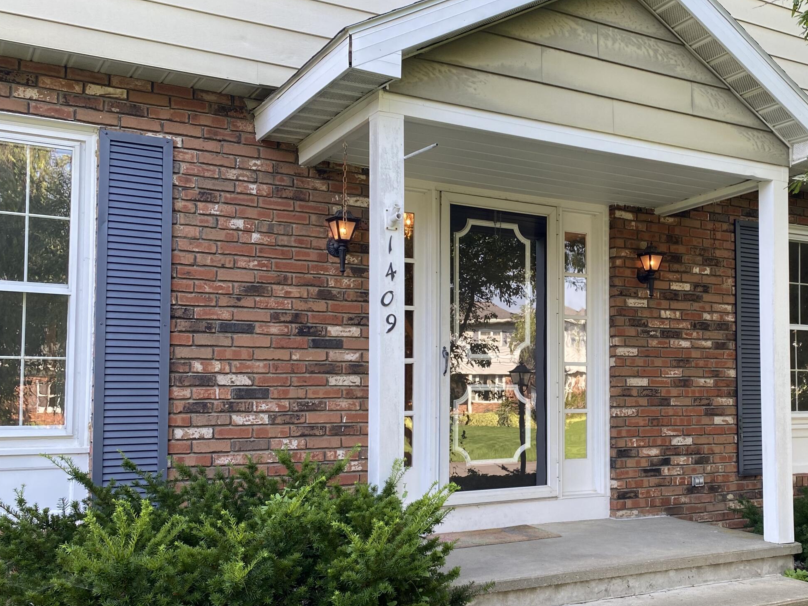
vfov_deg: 35.8
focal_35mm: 40
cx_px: 569
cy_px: 362
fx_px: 934
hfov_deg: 45.7
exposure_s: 1/122
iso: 32
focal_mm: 4.25
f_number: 1.8
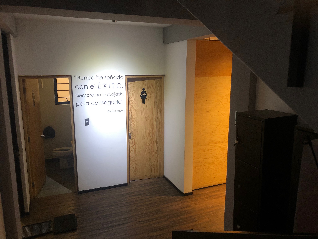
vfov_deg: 49.7
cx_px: 159
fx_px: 257
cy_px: 120
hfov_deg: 63.4
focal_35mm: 28
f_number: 1.8
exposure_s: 1/7
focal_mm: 3.99
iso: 100
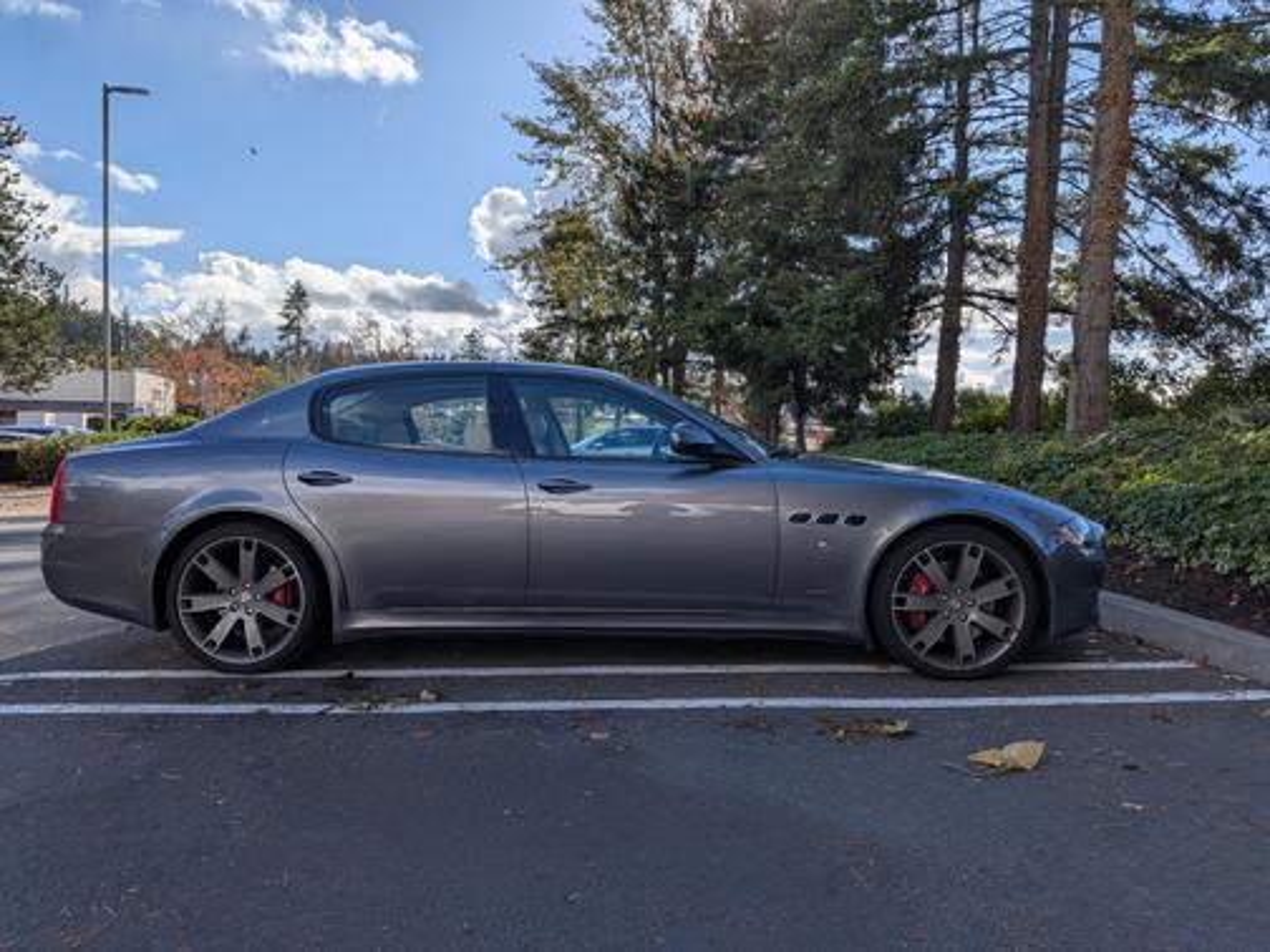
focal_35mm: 24
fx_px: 881
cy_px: 476
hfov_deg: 71.6
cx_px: 635
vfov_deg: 56.8
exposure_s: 1/2985
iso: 26
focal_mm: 4.53
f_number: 1.7
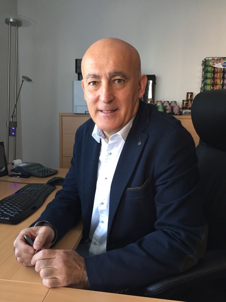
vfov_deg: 61.7
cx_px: 113
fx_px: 252
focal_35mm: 29
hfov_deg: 48.2
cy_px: 151
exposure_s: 1/33
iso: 160
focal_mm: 4.15
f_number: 2.2
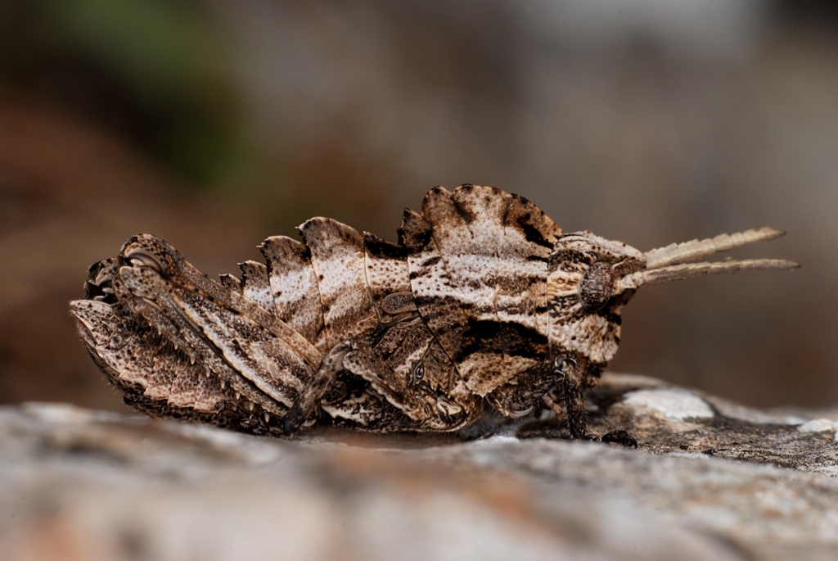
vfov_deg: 6.1
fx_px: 5243
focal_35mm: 225
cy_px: 280
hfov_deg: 9.1
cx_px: 419
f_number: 18
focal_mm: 150
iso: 100
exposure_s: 1/200
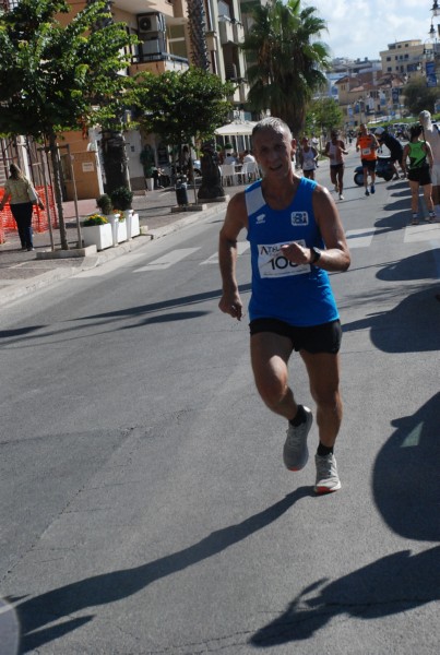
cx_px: 220
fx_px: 1423
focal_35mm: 78
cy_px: 328
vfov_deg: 25.9
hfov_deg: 17.6
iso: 1000
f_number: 8
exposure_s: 1/2000
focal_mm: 52
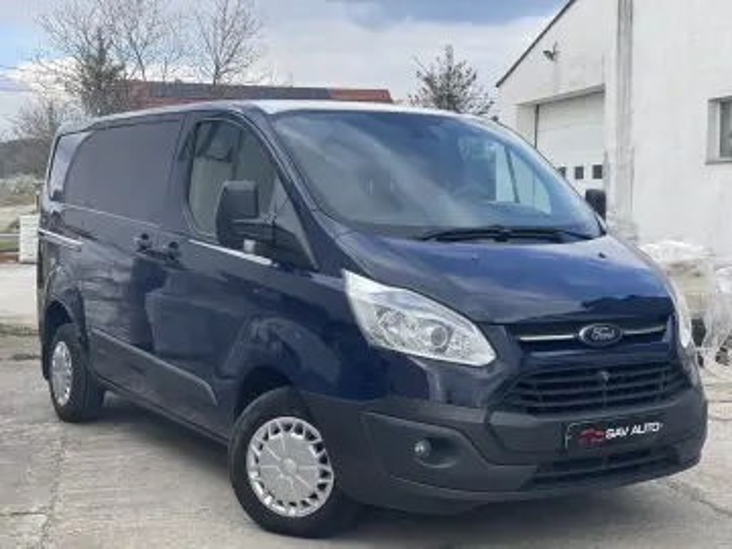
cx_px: 366
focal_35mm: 52
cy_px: 274
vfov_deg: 28.0
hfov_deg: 36.8
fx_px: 1100
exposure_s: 1/773
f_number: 2
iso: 32
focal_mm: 6
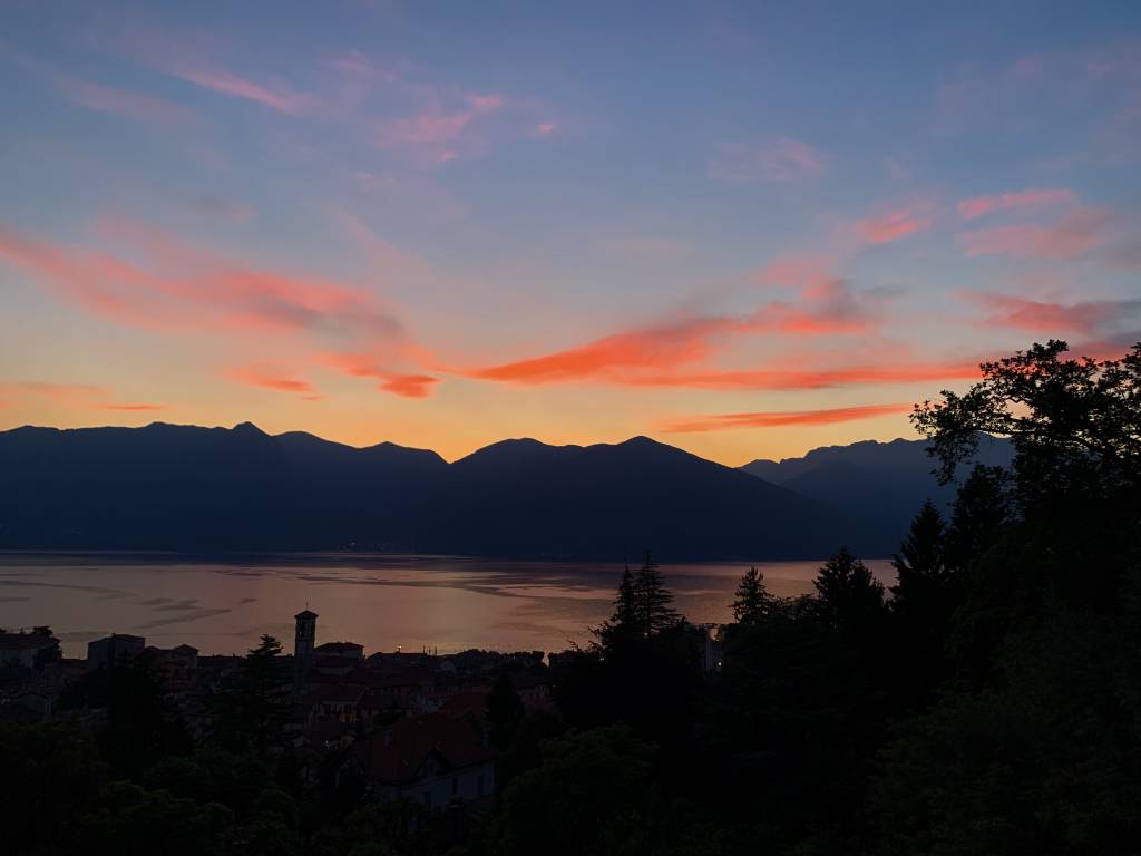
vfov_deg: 53.1
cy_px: 428
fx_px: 857
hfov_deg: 67.3
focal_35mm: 26
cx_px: 570
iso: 100
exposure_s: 1/100
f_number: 1.8
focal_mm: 4.25
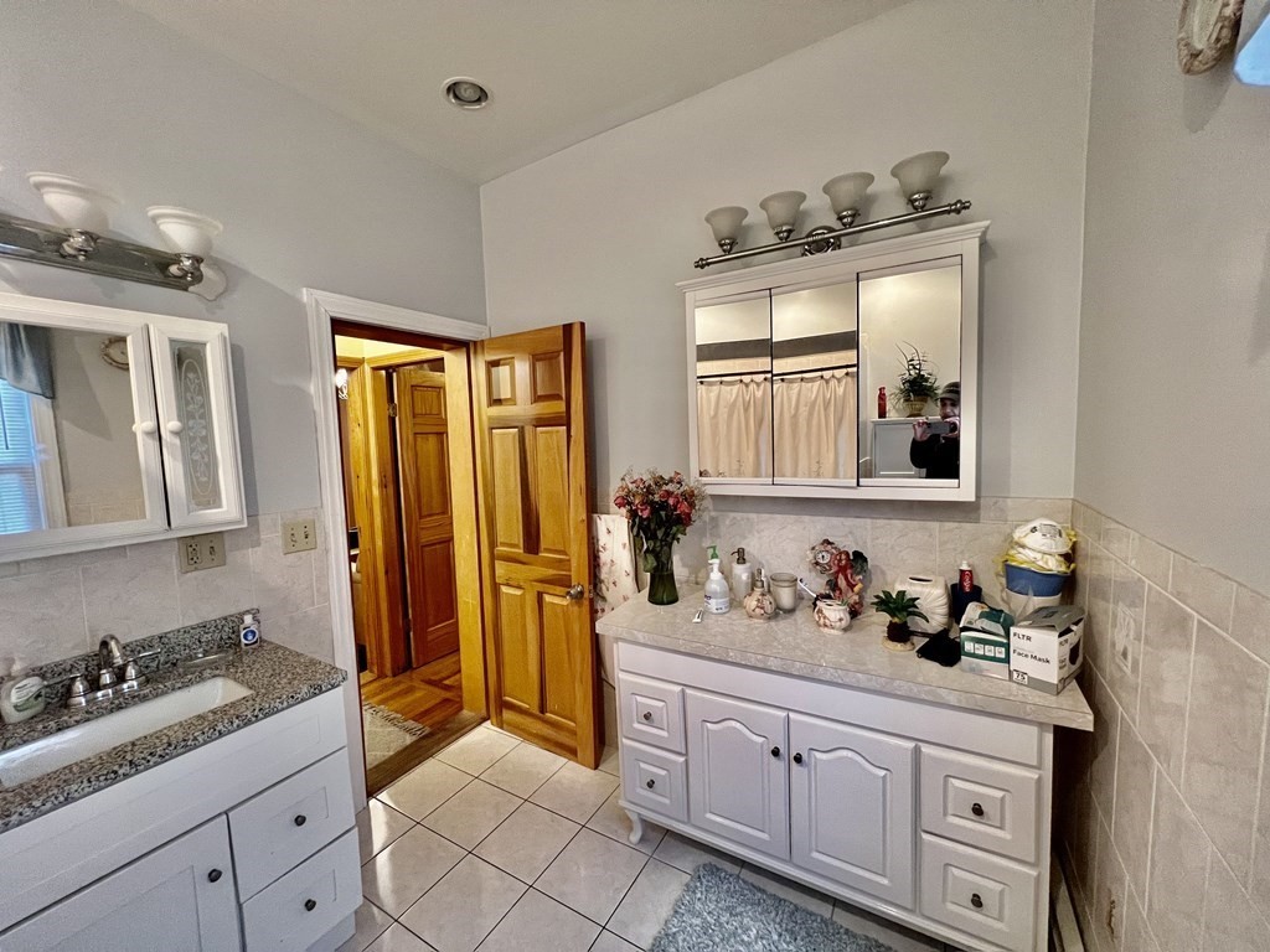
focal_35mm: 13
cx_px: 635
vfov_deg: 89.9
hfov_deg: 106.2
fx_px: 477
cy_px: 476
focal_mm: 1.57
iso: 400
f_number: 1.8
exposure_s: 1/60
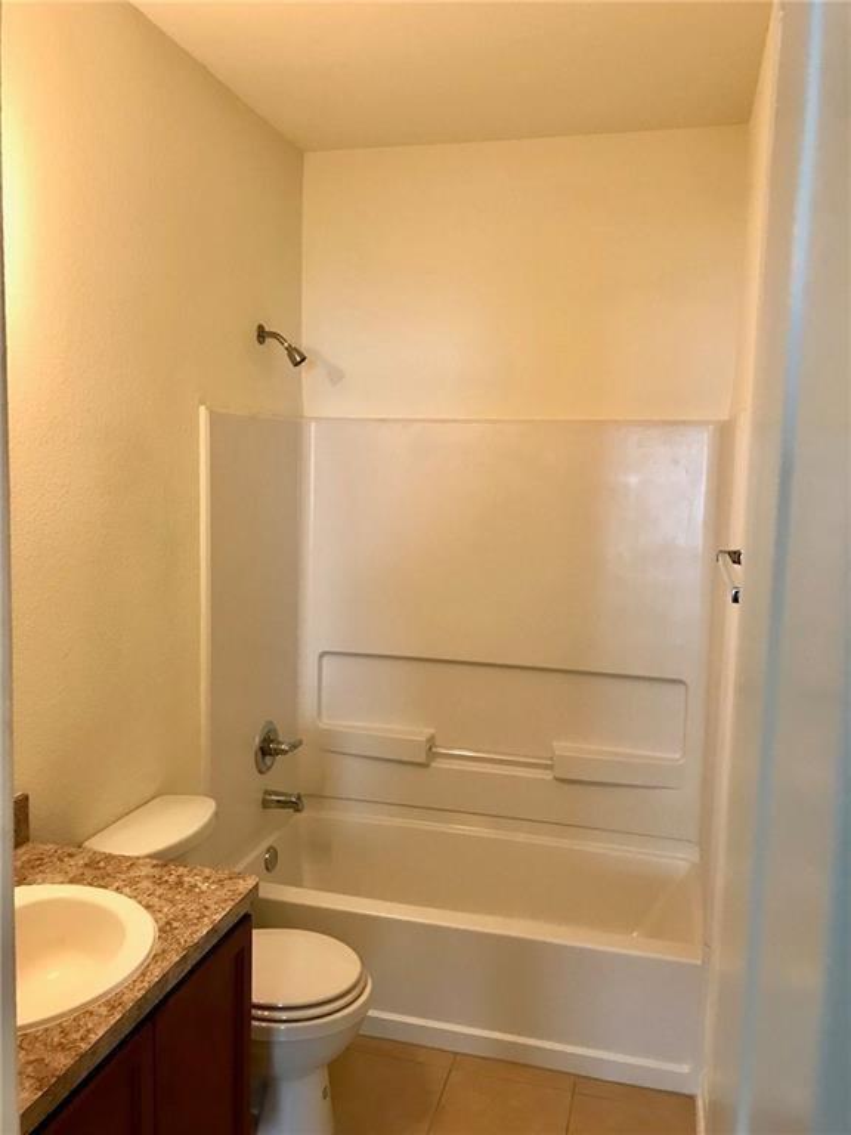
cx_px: 426
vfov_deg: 63.4
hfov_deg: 49.7
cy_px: 568
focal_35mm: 28
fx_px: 918
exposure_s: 1/15
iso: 50
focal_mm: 3.99
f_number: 1.8
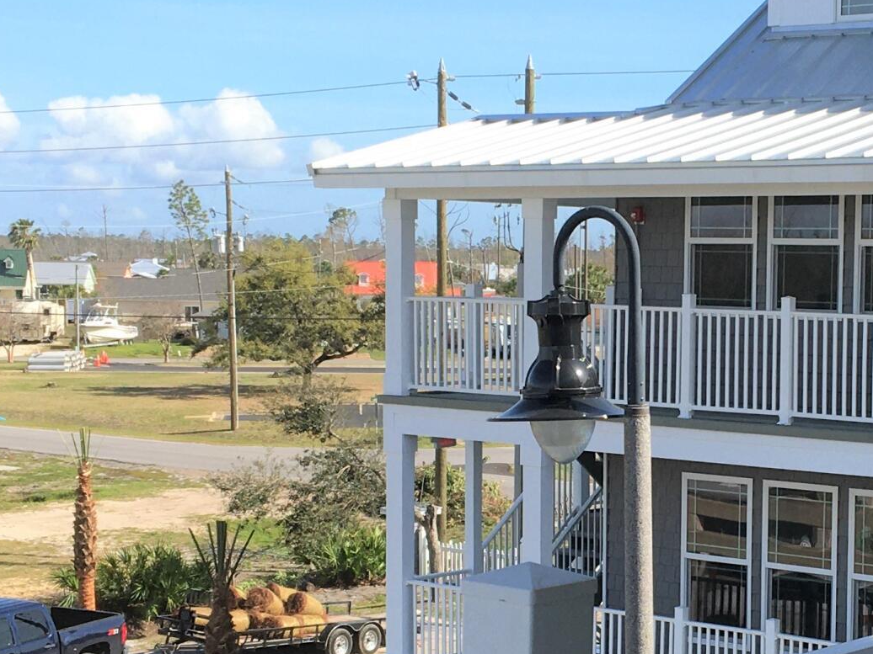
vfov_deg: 17.5
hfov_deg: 22.9
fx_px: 2118
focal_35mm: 84
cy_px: 451
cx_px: 704
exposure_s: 1/1202
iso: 25
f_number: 2.2
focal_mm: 4.15
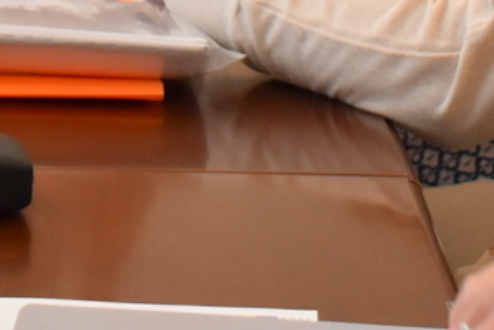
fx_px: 4555
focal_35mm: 332
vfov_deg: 4.1
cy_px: -429
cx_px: -248
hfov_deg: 6.1
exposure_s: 1/60
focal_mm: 46
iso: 1100
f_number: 5.3
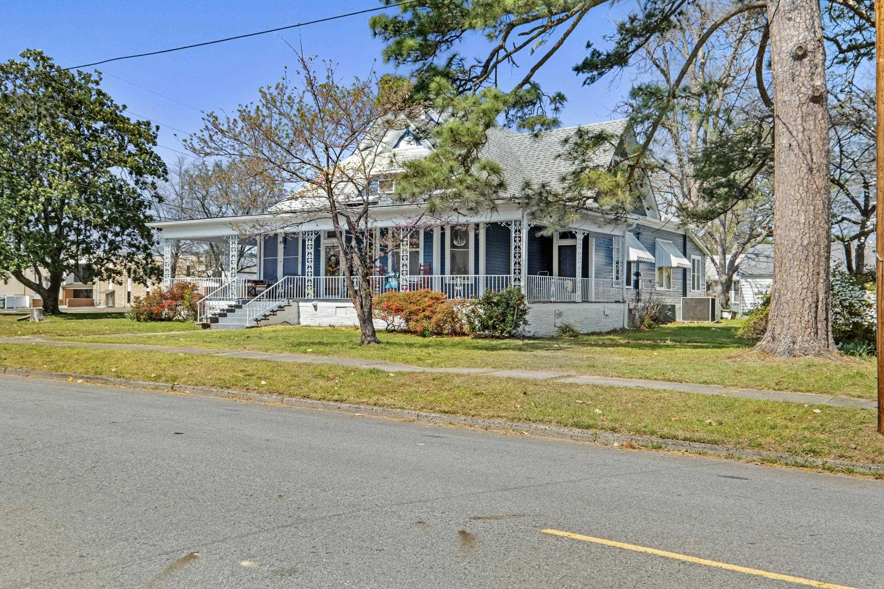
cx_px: 439
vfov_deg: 41.1
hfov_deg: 58.7
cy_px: 289
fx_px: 786
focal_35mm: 32
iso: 400
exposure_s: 1/125
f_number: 8
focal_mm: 20.9
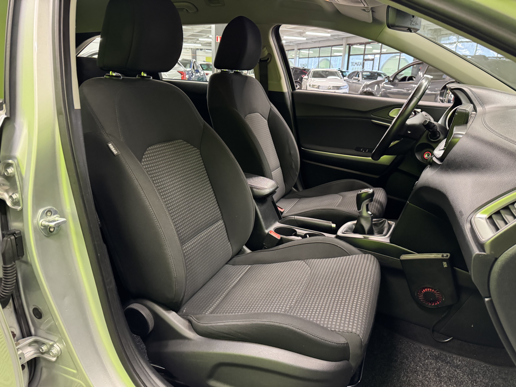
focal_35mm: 24
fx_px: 358
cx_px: 258
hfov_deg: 71.6
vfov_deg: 56.8
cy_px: 194
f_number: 1.78
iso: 640
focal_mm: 6.76
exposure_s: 1/50
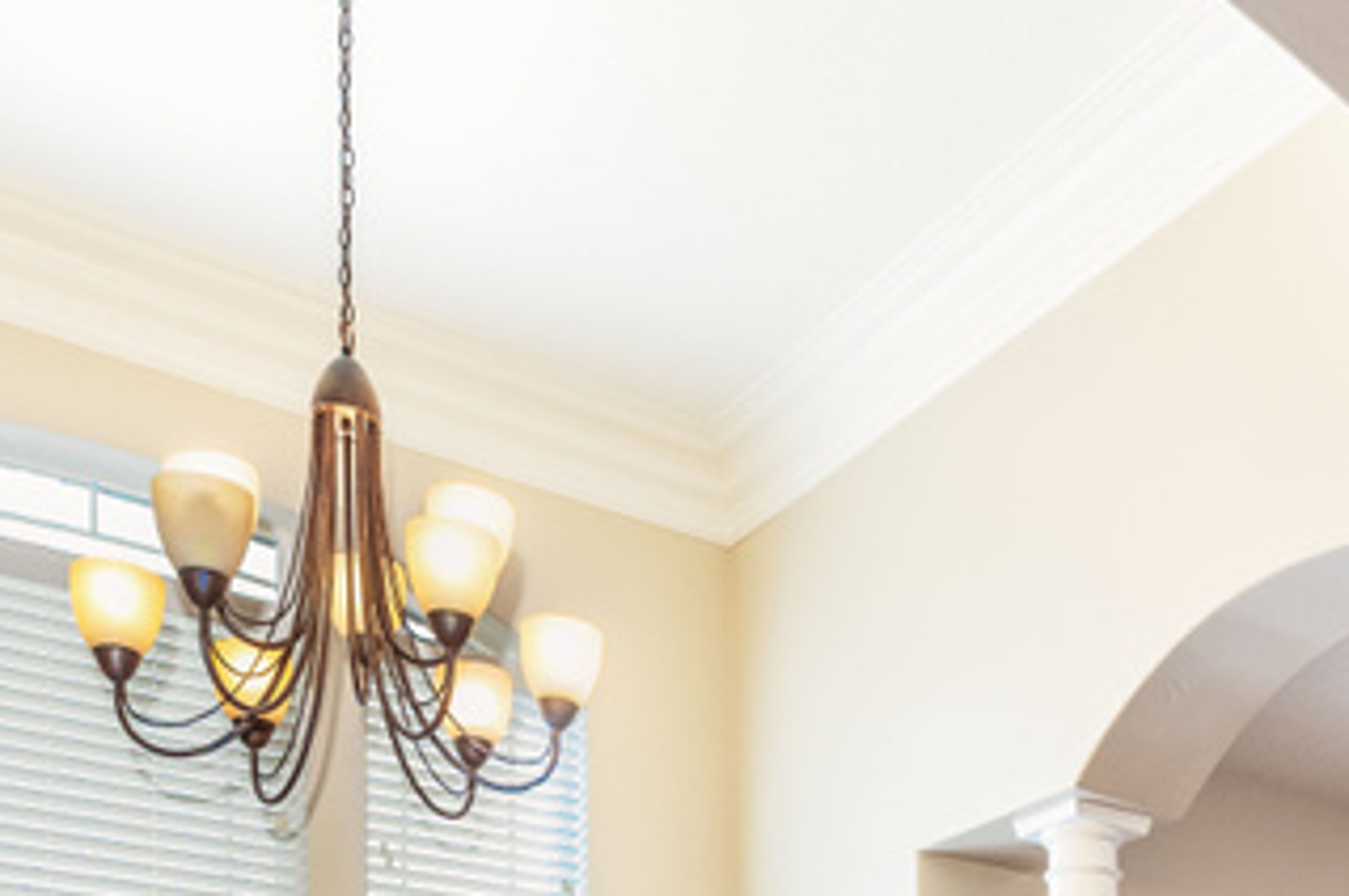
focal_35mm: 45
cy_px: 1367
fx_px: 1684
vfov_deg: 23.4
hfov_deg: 41.9
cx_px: 1061
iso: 400
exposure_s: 1/20
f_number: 8
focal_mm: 14
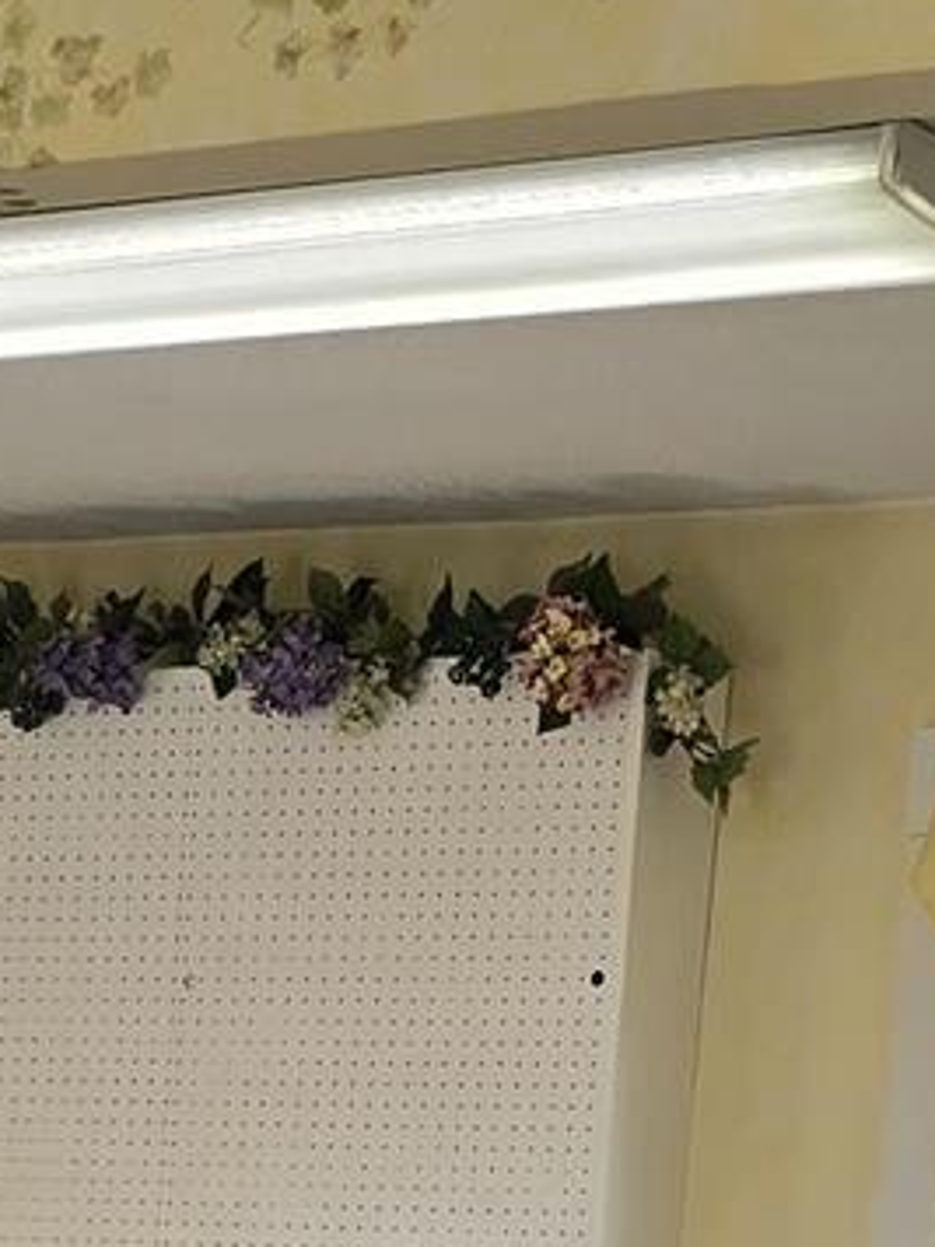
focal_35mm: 149
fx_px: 5366
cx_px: -529
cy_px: 2378
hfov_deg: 9.6
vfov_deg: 12.0
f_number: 1.7
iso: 20
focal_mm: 6.3
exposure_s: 1/120
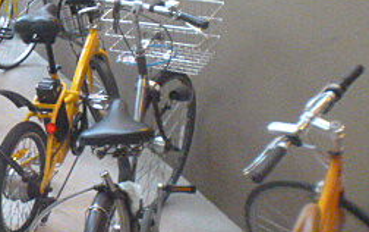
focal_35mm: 86
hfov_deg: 22.6
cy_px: 98
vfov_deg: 15.2
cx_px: -41
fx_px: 866
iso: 1000
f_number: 2.9
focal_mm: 5.7
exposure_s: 1/4
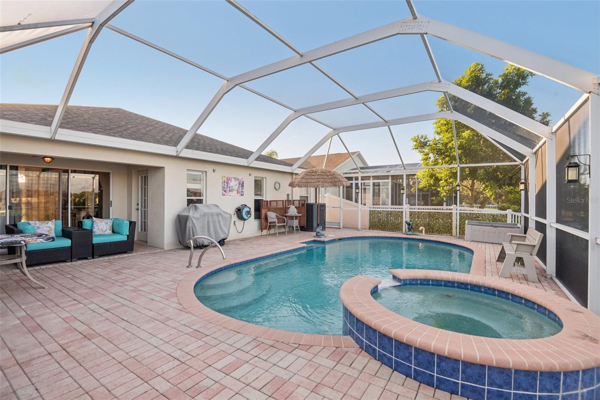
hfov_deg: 96.7
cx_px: 300
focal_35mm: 16
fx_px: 267
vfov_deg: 73.7
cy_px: 200
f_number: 8
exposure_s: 1/200
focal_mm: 16
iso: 400
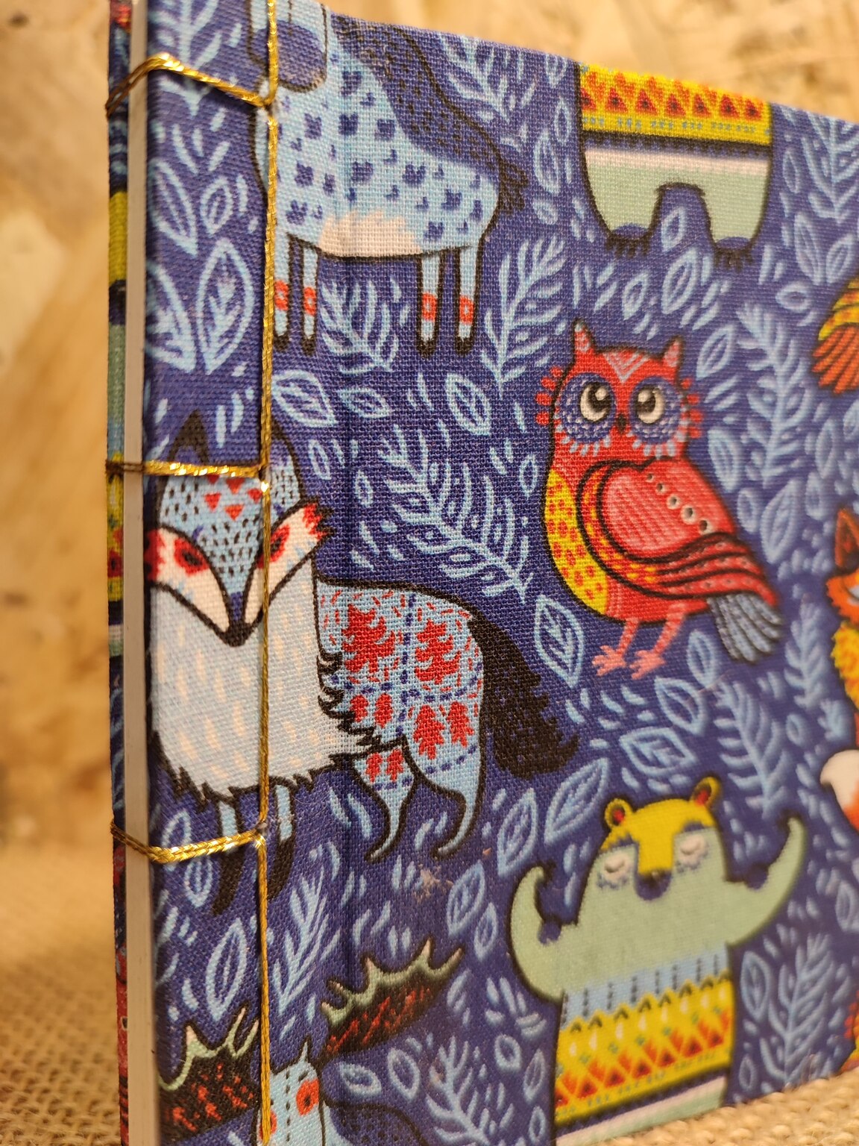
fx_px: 827
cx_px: 430
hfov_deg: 54.9
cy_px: 573
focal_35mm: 25
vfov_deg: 69.4
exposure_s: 1/33
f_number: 1.9
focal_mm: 6.04
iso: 308
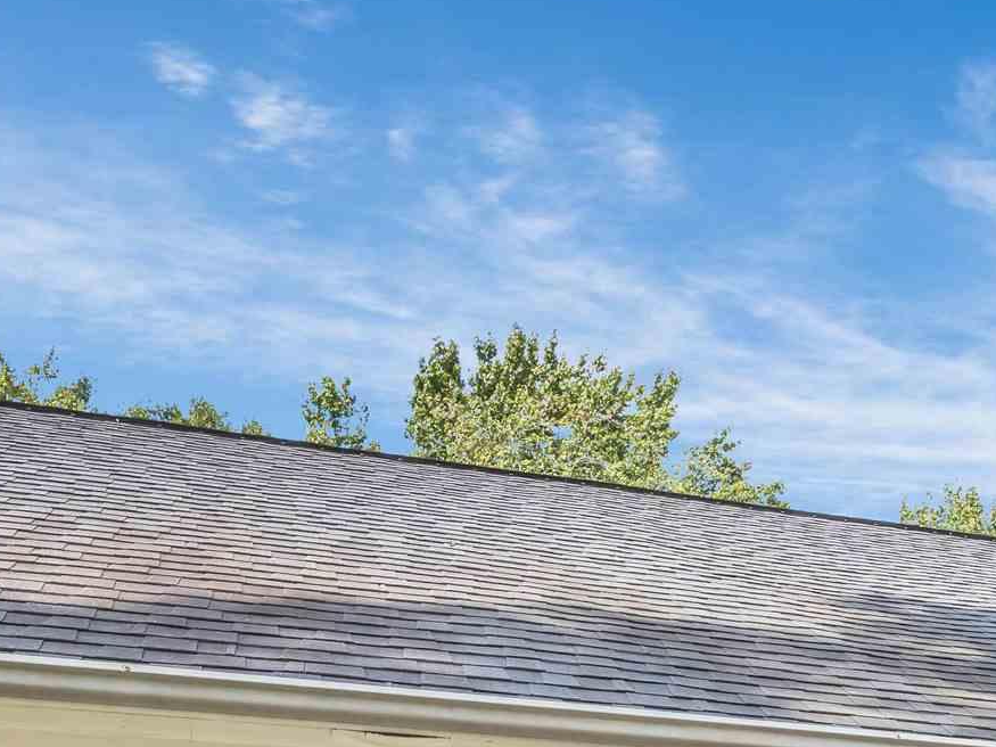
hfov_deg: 32.4
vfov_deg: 22.3
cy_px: 1076
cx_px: 936
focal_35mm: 56
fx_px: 1602
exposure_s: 1/125
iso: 160
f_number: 8
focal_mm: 16.5
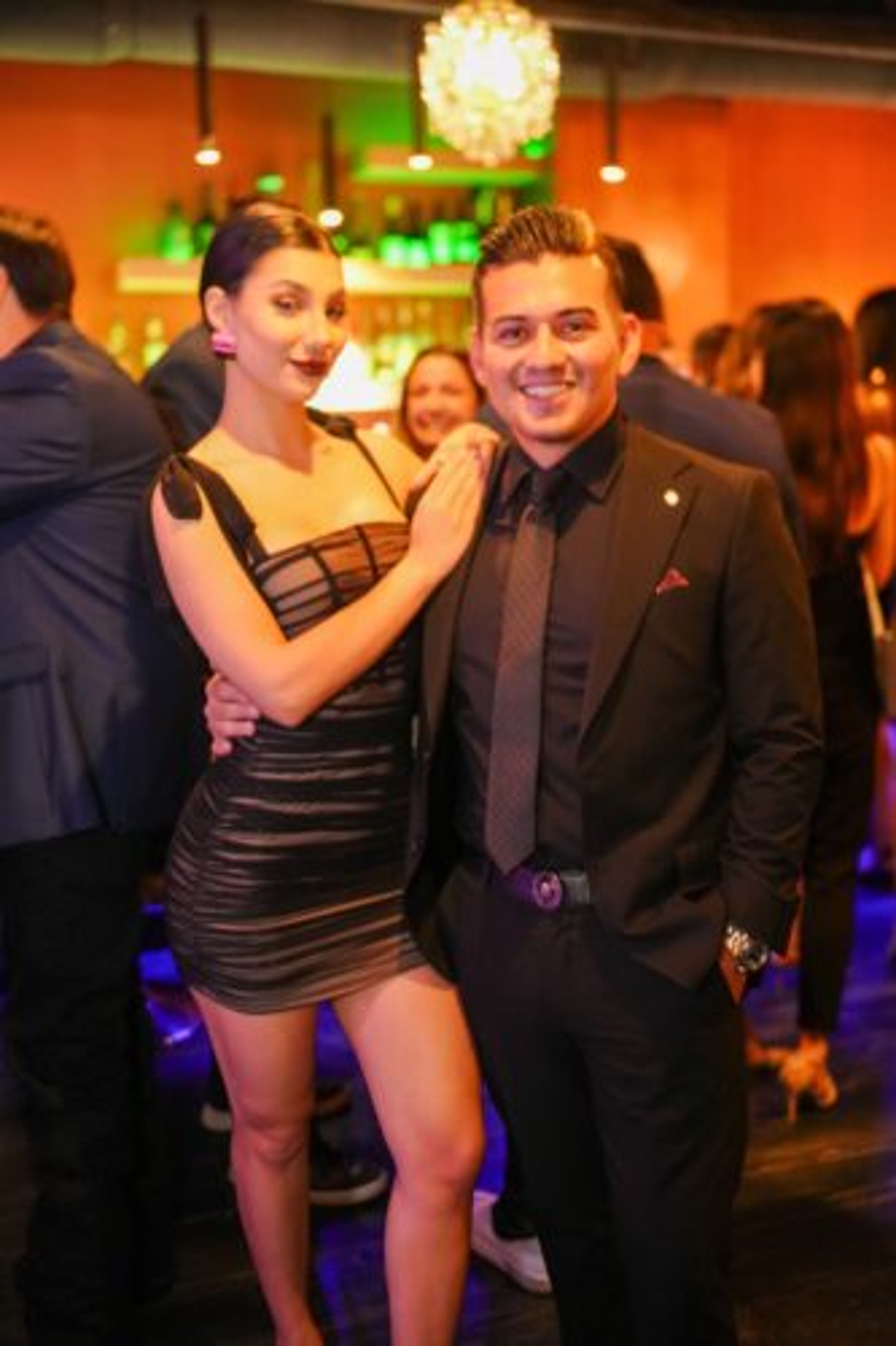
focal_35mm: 36
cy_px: 673
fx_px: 1345
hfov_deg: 36.8
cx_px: 448
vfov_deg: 53.1
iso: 4000
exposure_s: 1/13
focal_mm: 36
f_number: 2
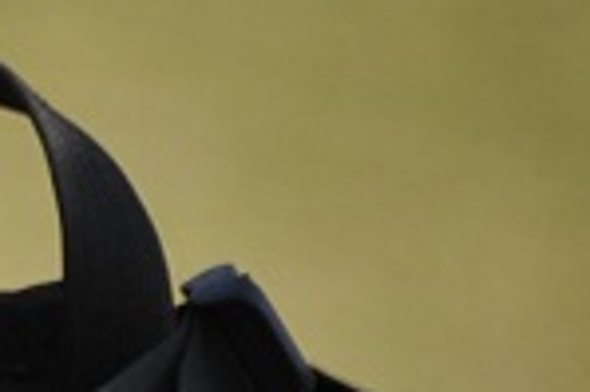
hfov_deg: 1.3
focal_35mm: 1632
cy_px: 445
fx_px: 26717
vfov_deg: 0.8
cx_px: -802
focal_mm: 300
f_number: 5.6
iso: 500
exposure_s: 1/1000
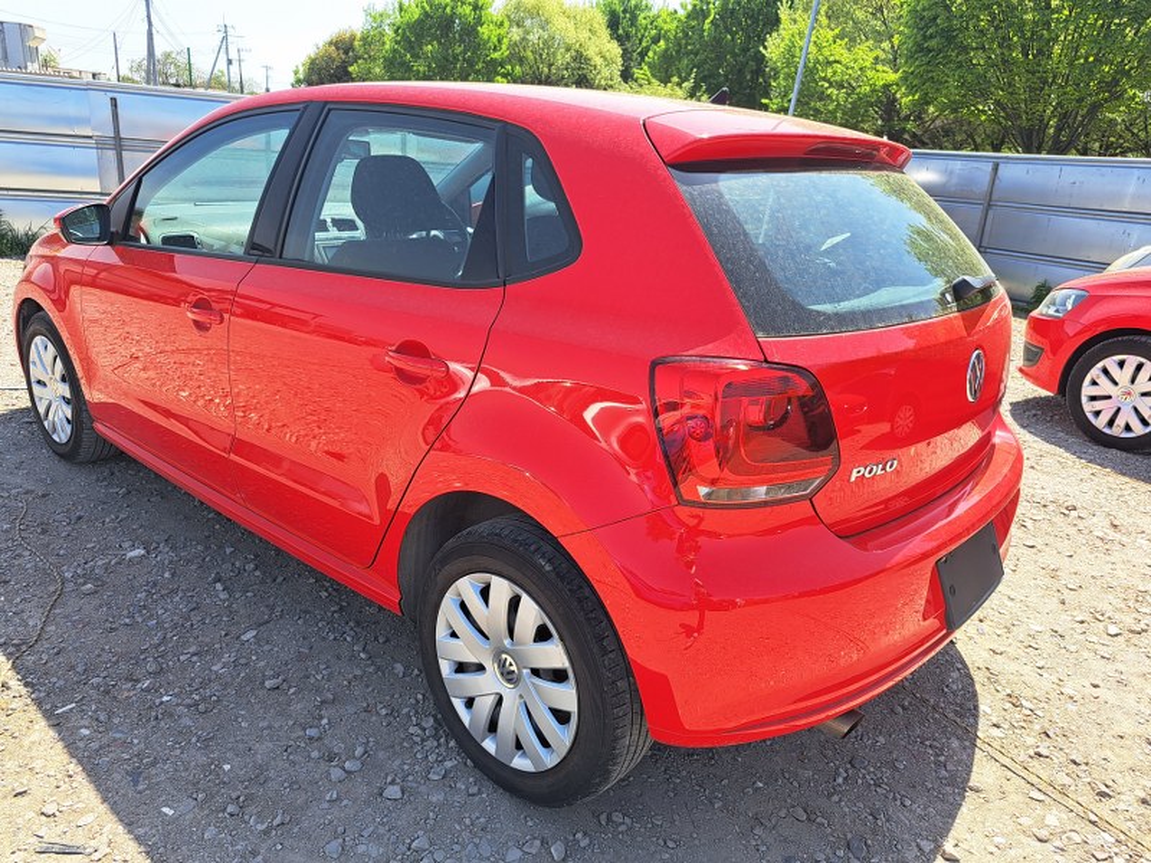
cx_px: 576
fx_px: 798
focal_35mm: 24
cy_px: 432
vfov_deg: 56.8
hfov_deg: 71.6
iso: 50
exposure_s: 1/542
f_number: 1.8
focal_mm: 5.23
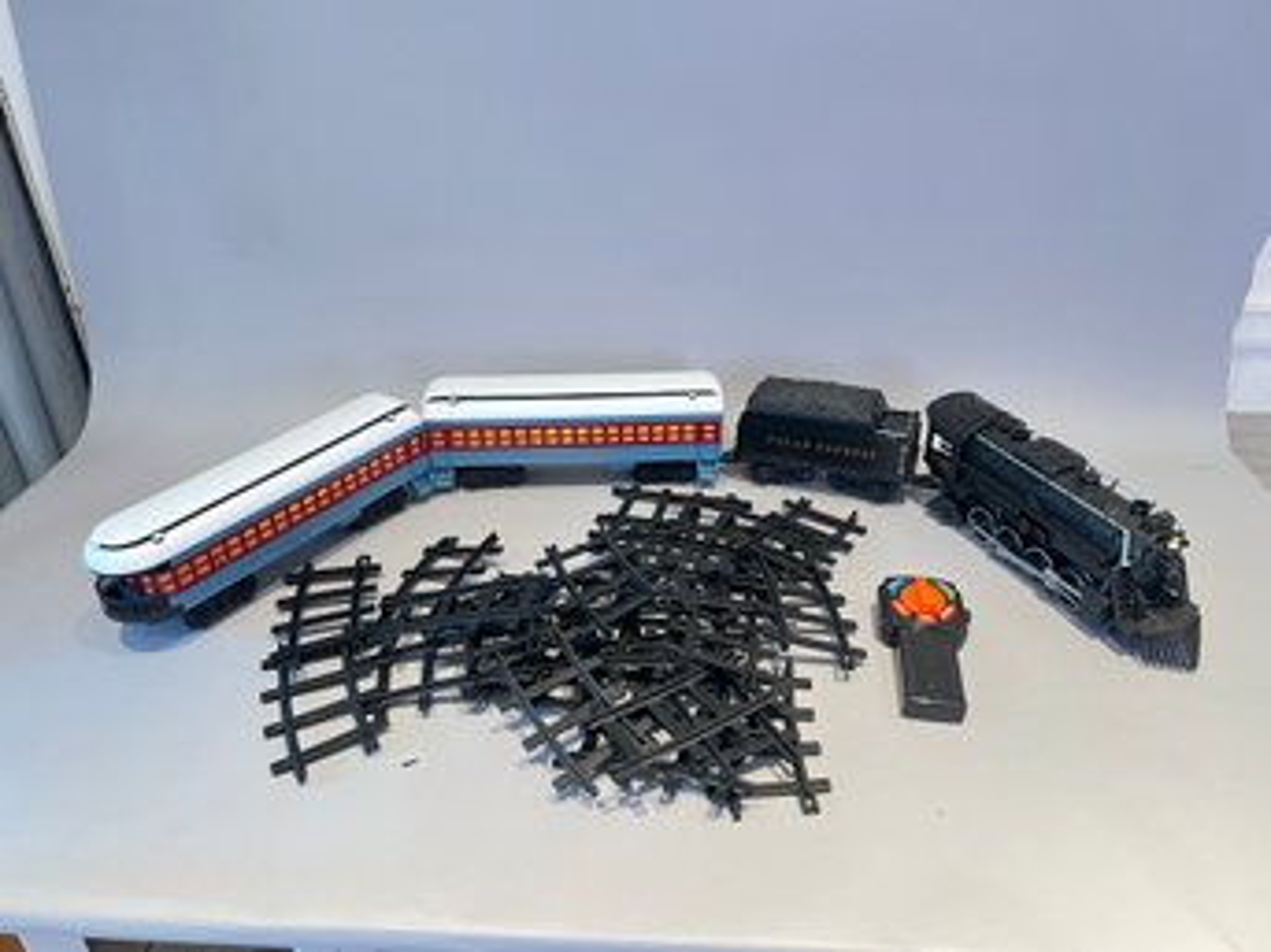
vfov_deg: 53.0
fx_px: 954
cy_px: 476
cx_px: 636
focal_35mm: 26
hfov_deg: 67.3
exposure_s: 1/60
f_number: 1.5
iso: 400
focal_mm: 5.7
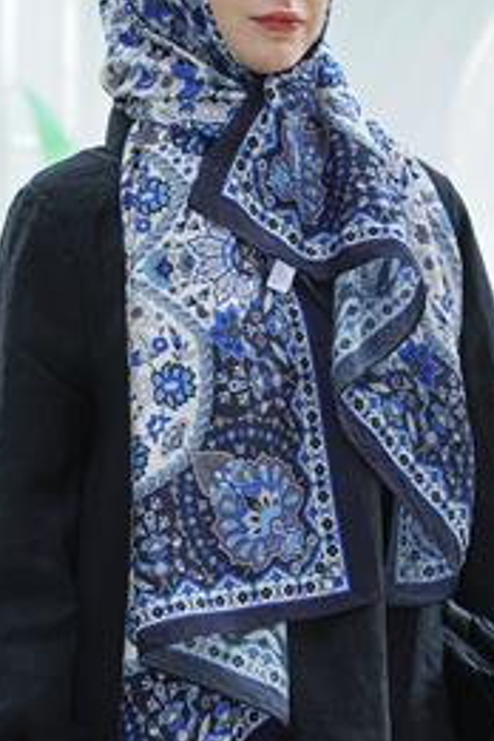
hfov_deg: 7.7
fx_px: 3664
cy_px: 358
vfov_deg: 11.5
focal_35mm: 178
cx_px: 247
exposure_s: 1/100
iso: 200
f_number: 5.6
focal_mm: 100
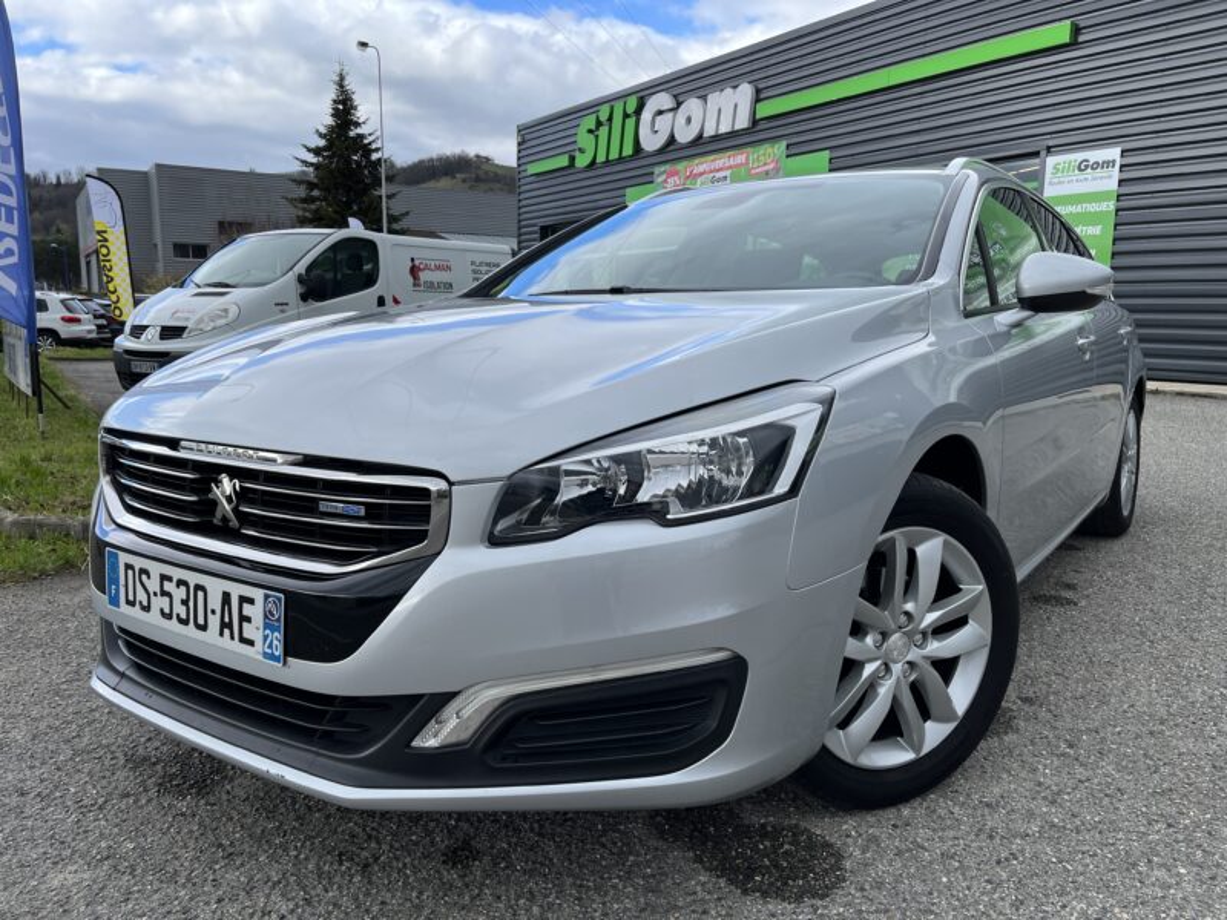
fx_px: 922
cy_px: 460
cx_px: 614
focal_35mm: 26
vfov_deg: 53.1
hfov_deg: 67.3
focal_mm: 5.1
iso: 50
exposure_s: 1/1238
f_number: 1.6
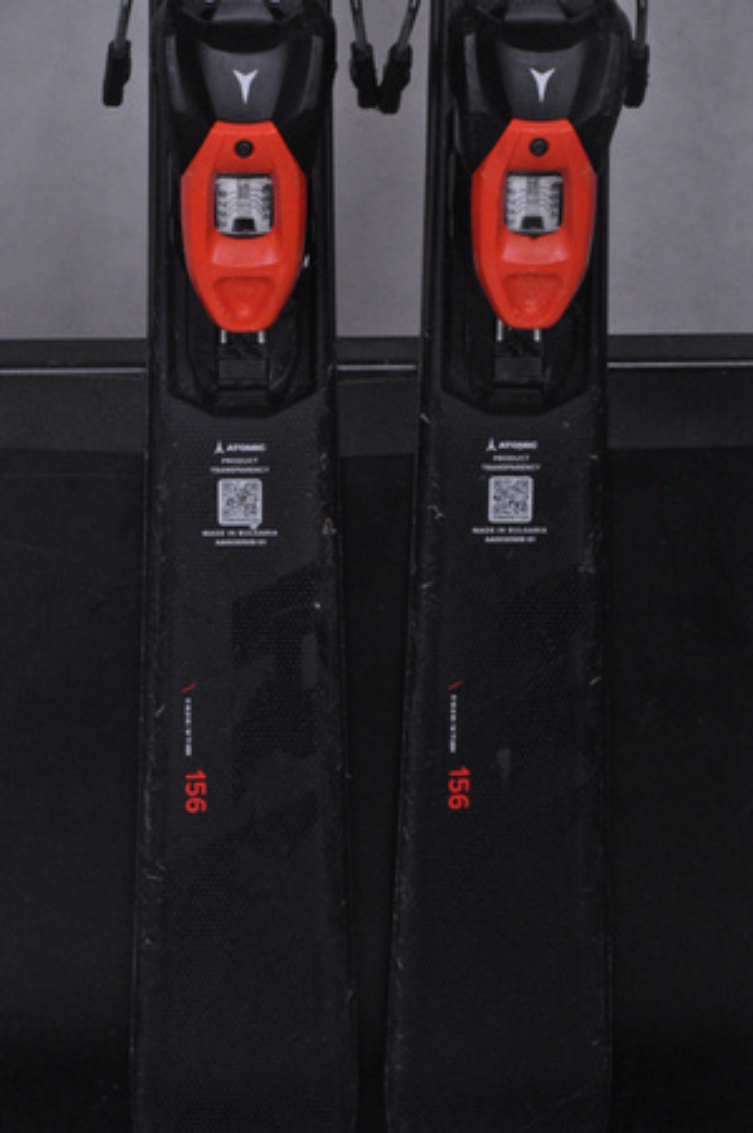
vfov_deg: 16.1
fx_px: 4009
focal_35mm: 128
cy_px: 566
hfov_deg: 10.7
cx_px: 376
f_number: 9.5
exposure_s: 1/125
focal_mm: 85
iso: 3200
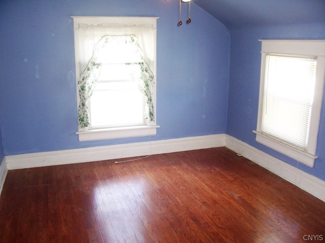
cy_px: 122
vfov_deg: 41.8
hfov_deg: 54.0
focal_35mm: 34
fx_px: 319
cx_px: 162
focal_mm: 5.6
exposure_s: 1/60
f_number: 2.7
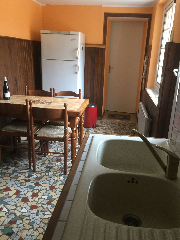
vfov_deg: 58.3
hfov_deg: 45.4
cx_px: 93
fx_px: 215
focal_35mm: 31
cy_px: 118
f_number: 2.2
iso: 200
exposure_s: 1/30
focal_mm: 4.15
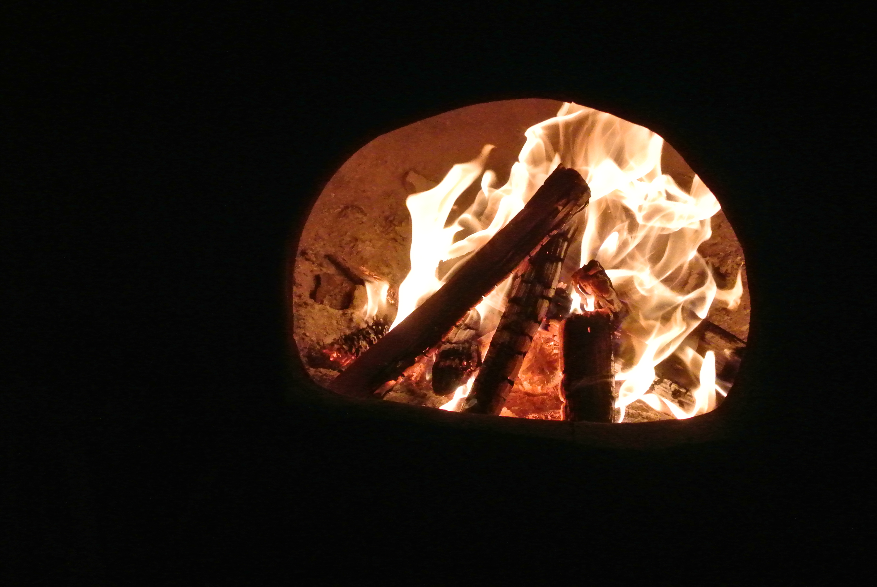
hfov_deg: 25.0
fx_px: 1976
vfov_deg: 16.9
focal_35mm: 81
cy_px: 294
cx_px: 438
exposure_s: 1/1000
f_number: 5.6
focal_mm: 30
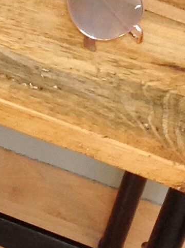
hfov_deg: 7.7
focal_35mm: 189
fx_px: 1349
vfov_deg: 10.2
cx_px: -83
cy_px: -80
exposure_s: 1/15
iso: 100
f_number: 2.4
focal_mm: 4.28
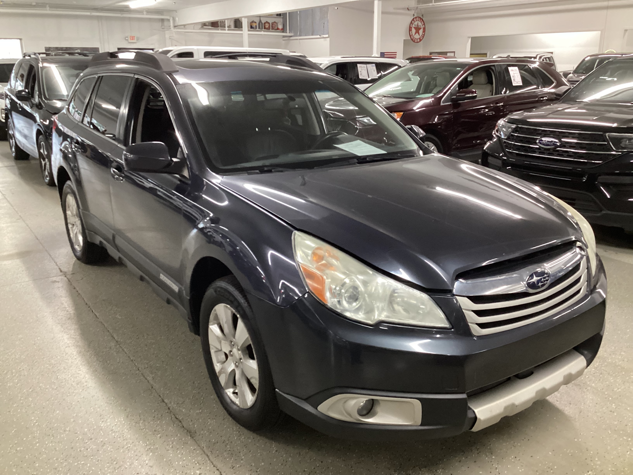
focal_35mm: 31
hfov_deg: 58.4
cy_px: 238
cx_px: 316
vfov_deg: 45.4
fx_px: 567
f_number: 2.4
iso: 400
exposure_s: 1/50
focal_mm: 3.3
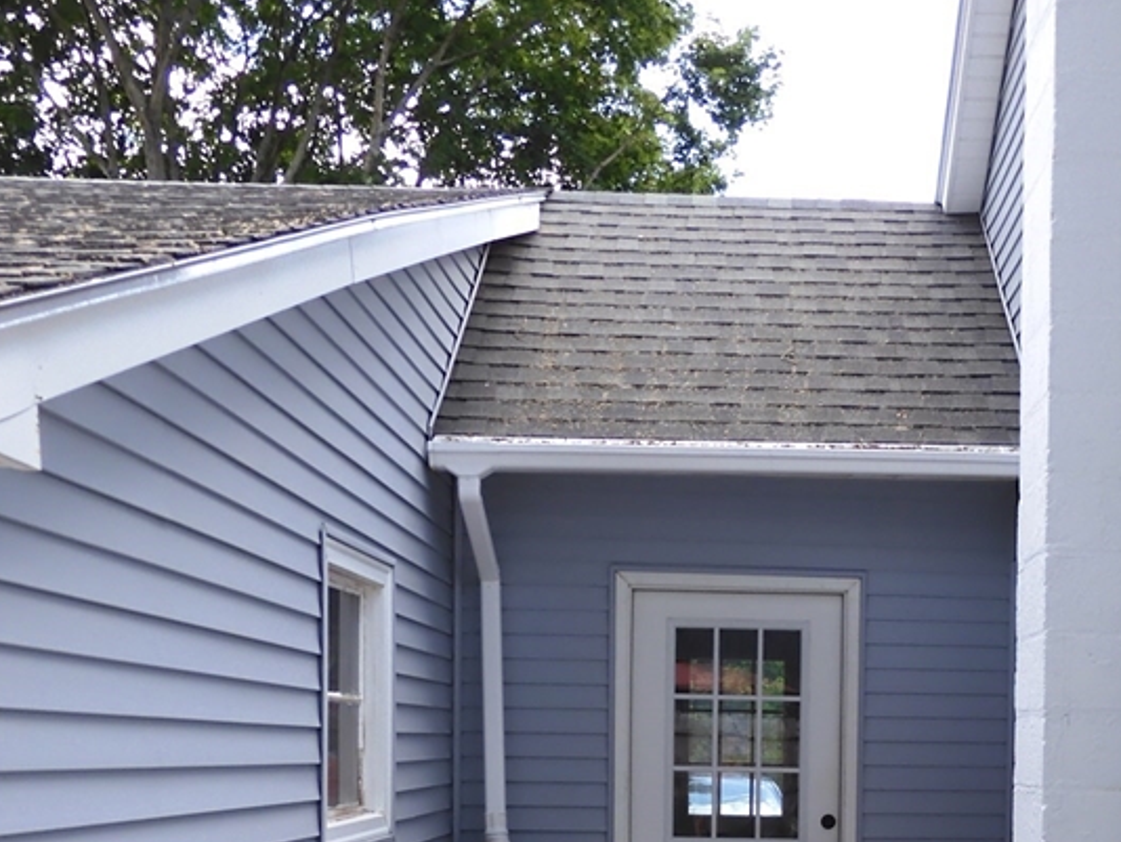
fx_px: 1490
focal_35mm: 46
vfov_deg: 29.9
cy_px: 790
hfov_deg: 40.2
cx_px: 825
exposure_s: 1/160
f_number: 3.4
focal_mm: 4.3
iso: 100
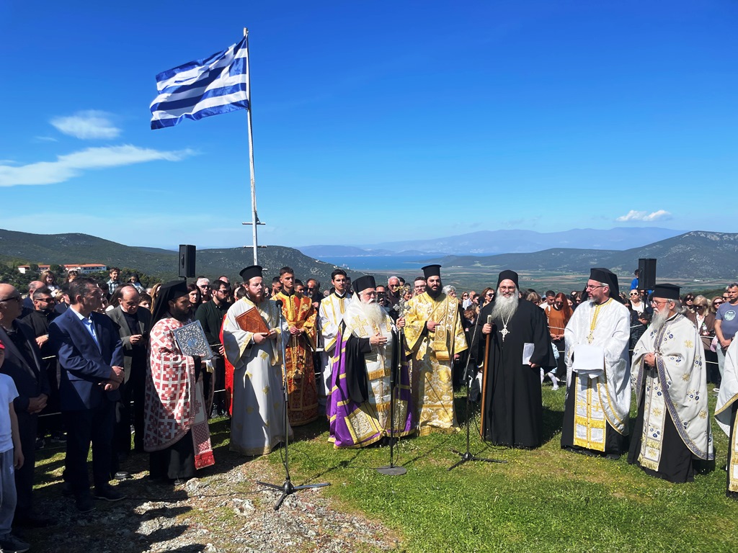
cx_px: 369
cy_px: 276
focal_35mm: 26
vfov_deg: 53.1
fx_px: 554
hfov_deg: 67.3
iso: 32
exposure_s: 1/4000
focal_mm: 4.2
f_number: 1.6
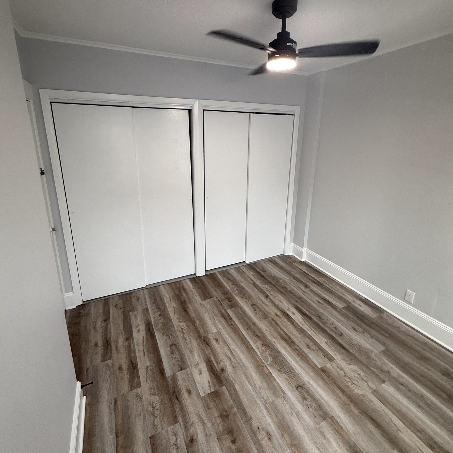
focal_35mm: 17
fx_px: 252
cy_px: 204
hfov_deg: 84.0
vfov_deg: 83.7
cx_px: 226
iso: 160
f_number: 2.2
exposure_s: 1/120
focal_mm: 2.22
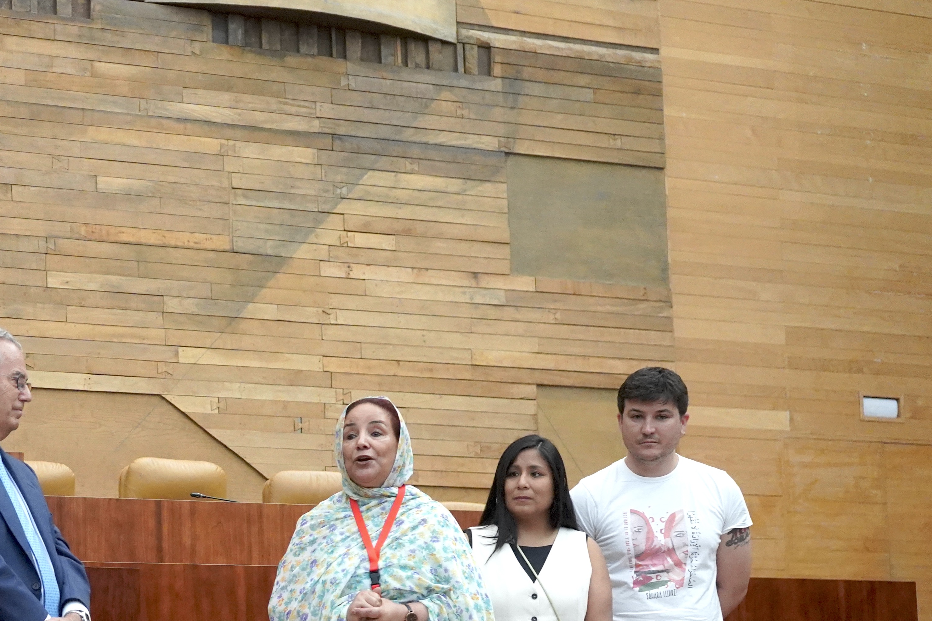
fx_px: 1993
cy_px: 590
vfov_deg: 17.4
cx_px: 81
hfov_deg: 25.4
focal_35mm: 77
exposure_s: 1/160
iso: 6400
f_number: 4
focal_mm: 38
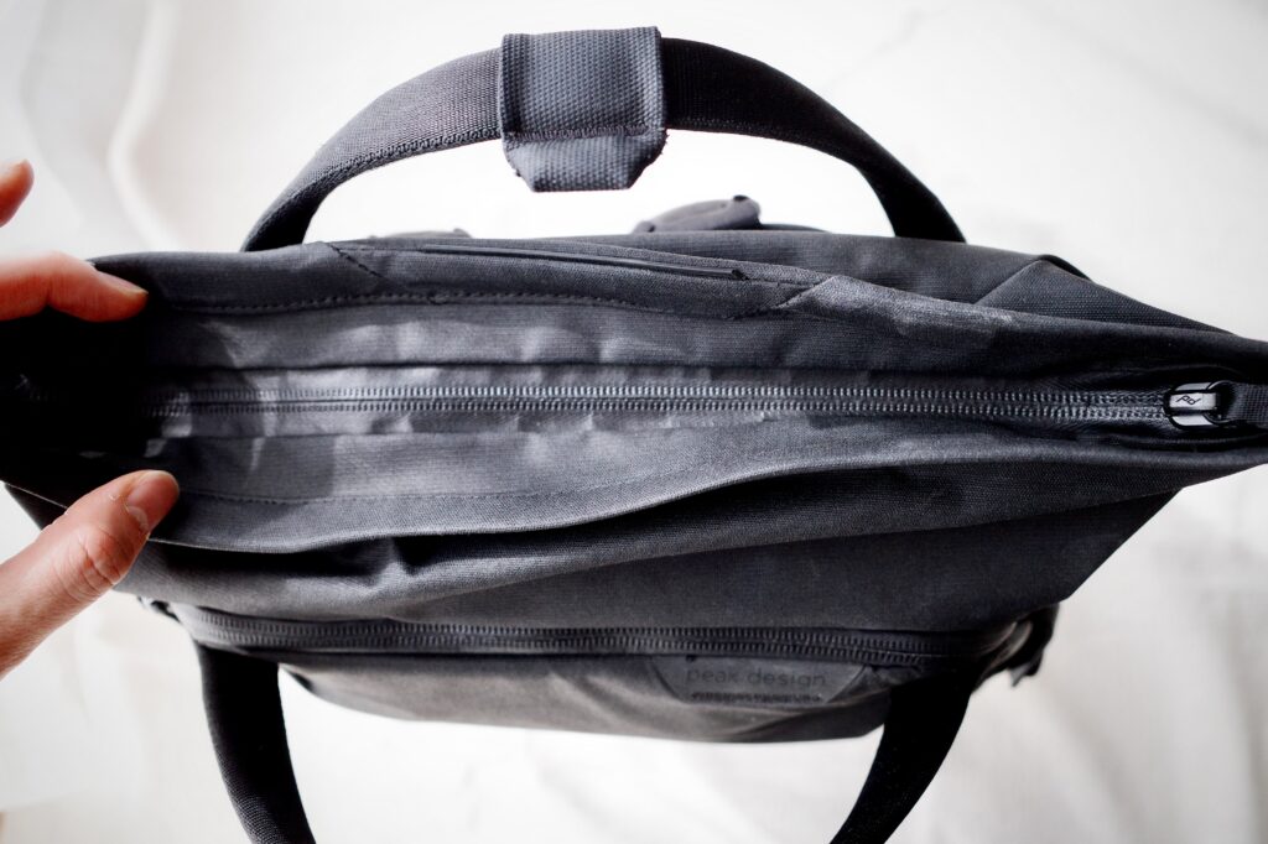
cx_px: 634
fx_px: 986
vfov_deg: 46.4
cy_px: 422
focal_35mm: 28
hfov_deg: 65.5
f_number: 2.8
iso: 800
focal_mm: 18.3
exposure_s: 1/250
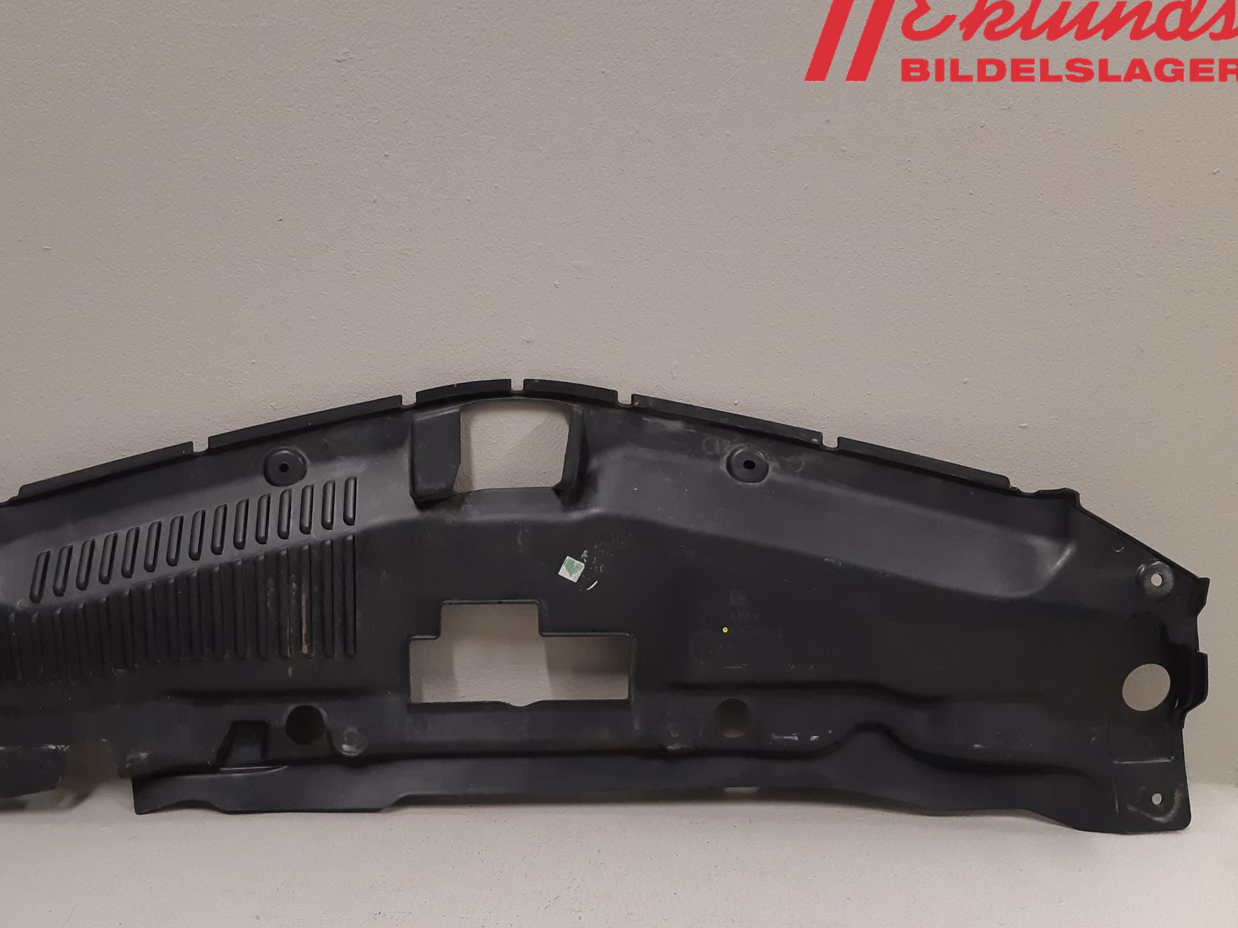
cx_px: 509
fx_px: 1109
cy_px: 513
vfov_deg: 45.4
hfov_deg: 58.0
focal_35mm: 31
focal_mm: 3.93
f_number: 1.7
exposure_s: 1/50
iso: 125
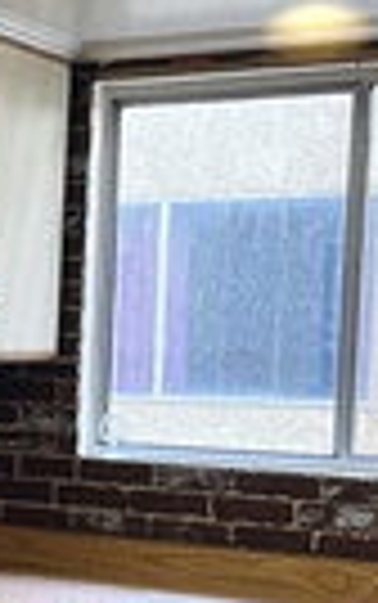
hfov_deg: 8.0
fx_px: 2664
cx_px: -110
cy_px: 490
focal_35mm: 162
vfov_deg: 12.8
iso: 80
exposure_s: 1/120
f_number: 1.78
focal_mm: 6.86
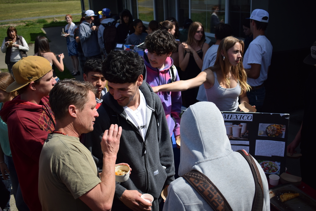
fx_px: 316
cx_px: 158
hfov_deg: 53.1
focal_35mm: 36
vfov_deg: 36.9
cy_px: 106
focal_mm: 24
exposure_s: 1/1250
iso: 100
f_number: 4
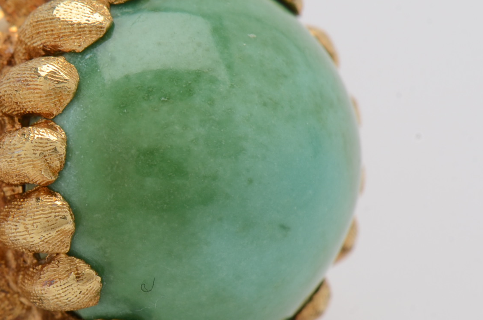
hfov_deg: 7.3
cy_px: 168
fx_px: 3750
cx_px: 19
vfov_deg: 4.9
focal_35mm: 280
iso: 200
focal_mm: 85
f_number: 20
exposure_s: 1/125
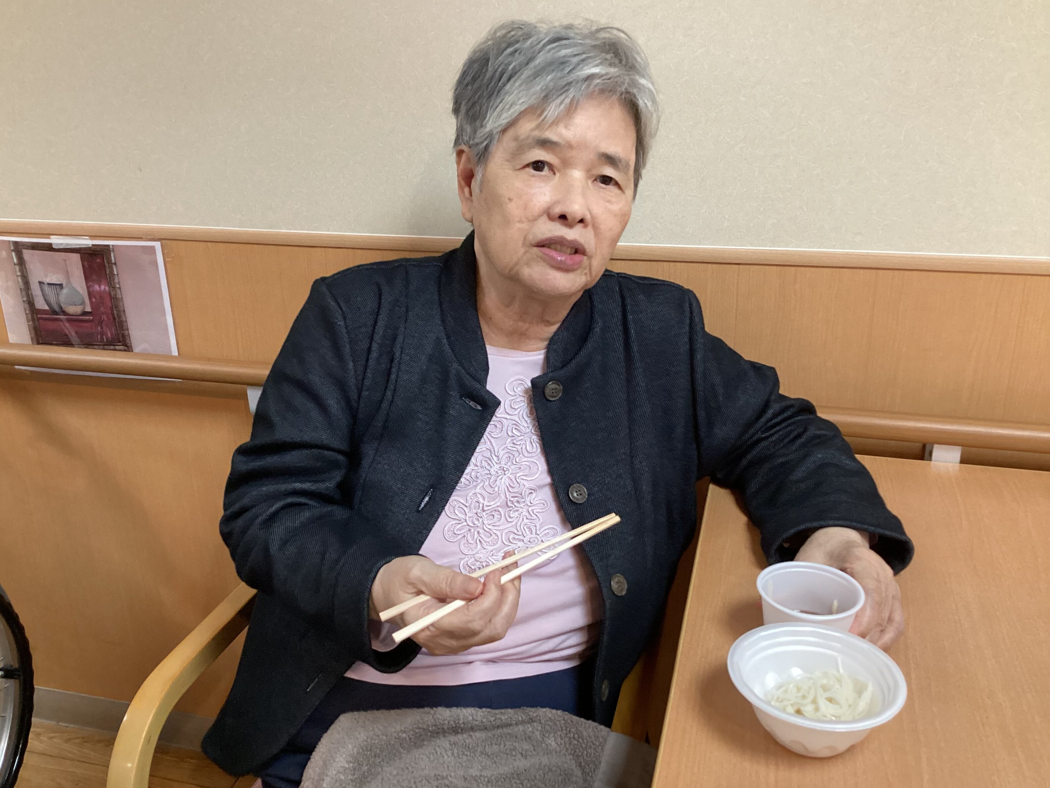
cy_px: 384
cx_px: 509
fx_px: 971
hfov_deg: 56.8
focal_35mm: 32
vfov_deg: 44.2
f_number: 2.4
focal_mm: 3.3
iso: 320
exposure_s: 1/60
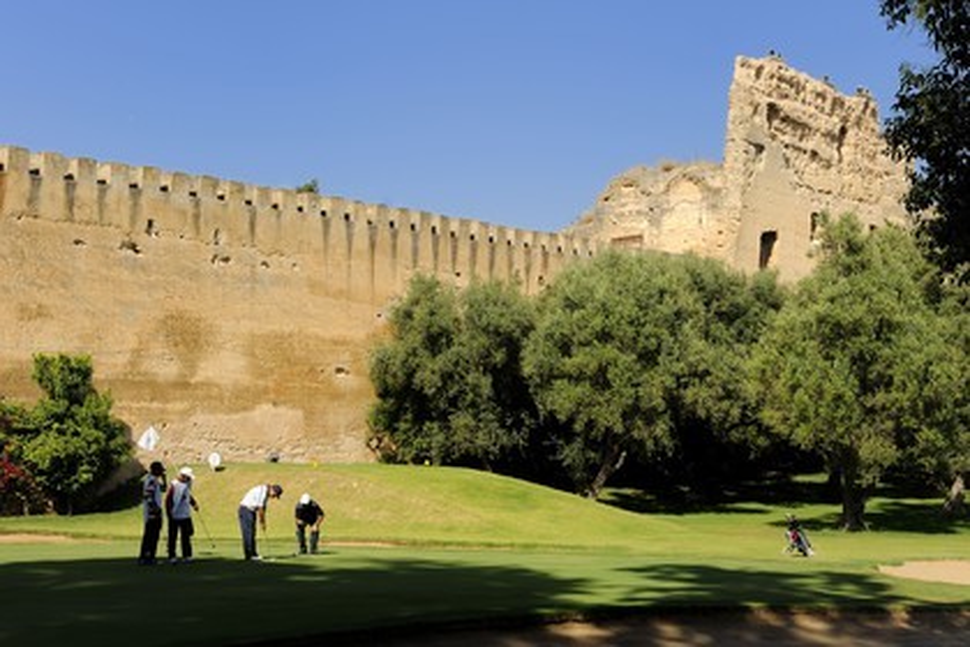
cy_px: 324
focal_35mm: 55
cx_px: 485
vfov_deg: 24.6
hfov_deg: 36.2
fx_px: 1482
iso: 200
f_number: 14
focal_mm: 55
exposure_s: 1/160
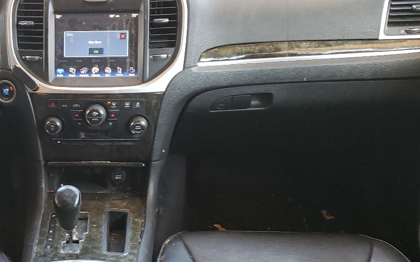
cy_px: 203
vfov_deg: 24.5
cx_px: 65
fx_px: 595
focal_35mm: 52
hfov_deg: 37.1
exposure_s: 1/60.2
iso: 128
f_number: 1.5
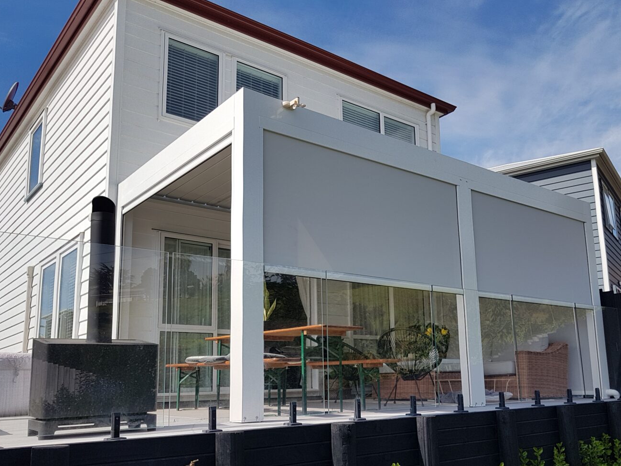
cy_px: 271
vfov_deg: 44.0
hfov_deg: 56.7
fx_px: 574
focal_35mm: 32
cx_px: 344
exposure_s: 1/2800
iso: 40
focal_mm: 4.2
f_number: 1.7
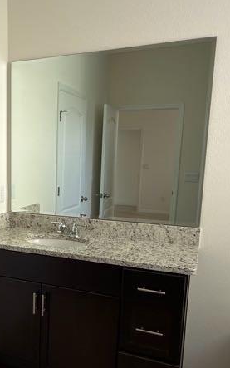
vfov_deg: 53.7
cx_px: 7
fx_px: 361
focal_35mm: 36
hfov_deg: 32.8
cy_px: 218
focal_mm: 2.22
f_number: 2.2
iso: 50
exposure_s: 1/41
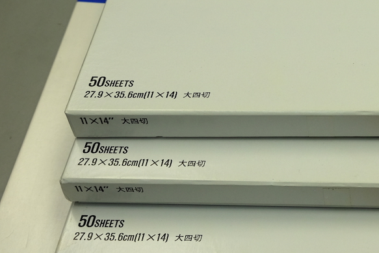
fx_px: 832
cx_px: 356
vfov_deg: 17.3
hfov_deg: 24.8
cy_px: 102
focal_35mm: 79
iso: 400
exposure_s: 1/160
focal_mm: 21.4
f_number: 4.5
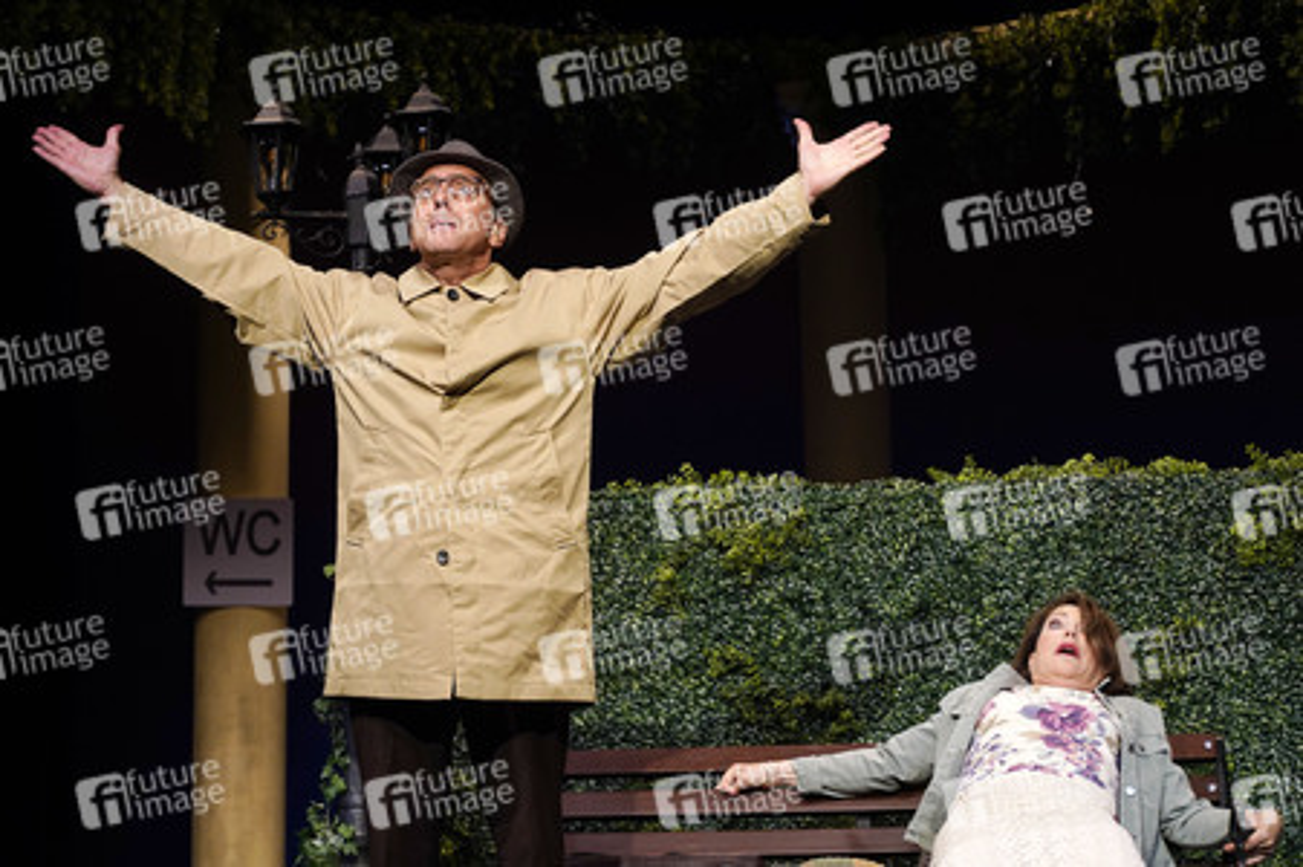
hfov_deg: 22.2
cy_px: 434
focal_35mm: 92
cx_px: 652
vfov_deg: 14.8
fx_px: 3327
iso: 1600
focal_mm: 92
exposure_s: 1/160
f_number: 8
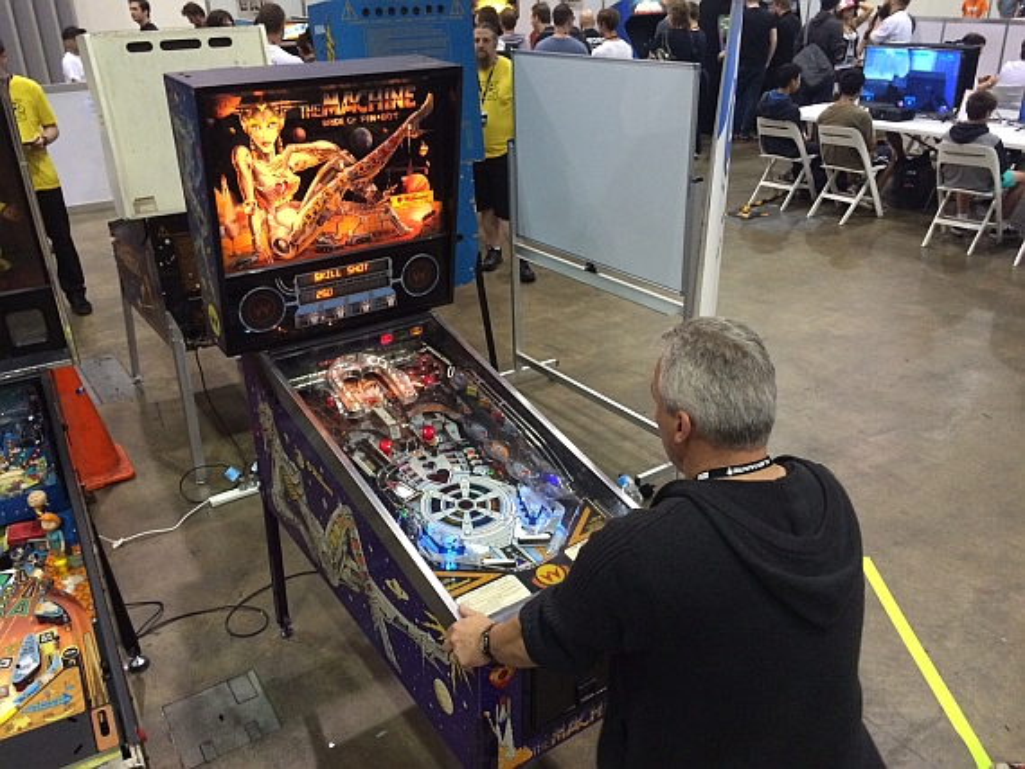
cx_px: 512
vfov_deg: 48.3
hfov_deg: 61.6
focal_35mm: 29
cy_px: 384
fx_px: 859
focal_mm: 4.15
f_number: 2.2
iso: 320
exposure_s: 1/33
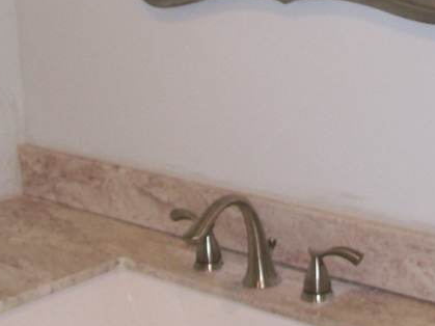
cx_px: 266
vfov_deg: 16.7
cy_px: 70
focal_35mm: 88
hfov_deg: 22.2
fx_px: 1106
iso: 80
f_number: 2.7
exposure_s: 1/64
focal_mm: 6
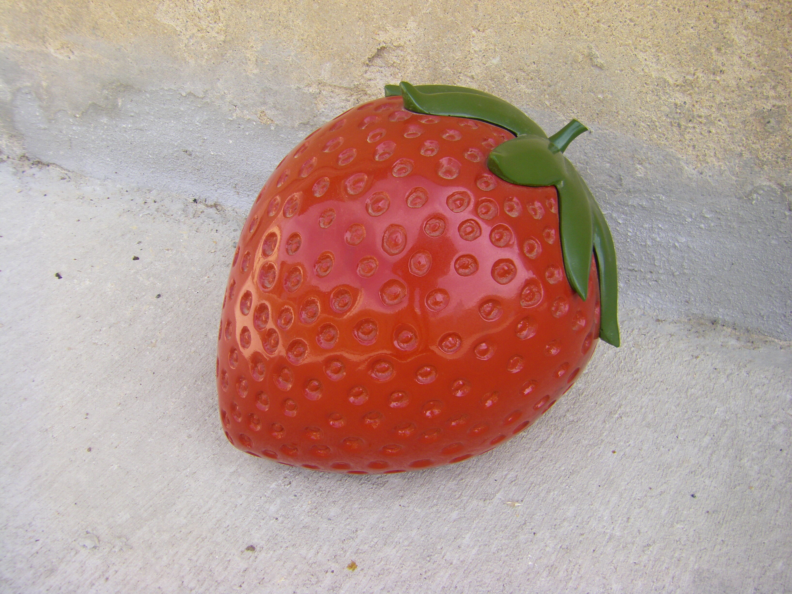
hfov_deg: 49.0
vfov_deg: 37.7
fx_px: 869
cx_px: 396
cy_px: 297
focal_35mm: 38
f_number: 3.5
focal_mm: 6.3
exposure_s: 1/200
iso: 64
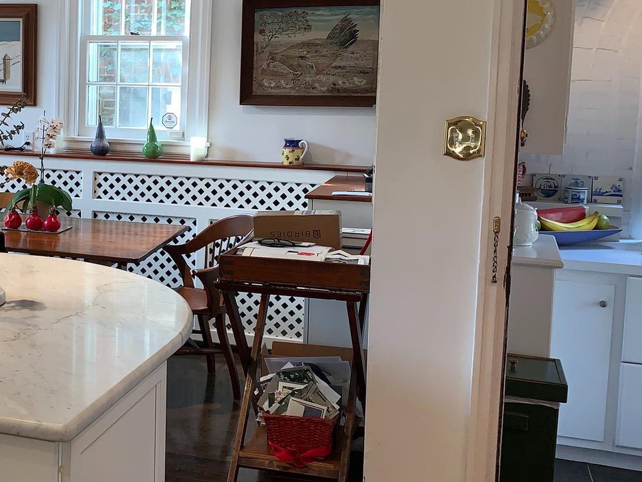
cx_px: 56
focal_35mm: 55
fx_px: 1020
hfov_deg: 33.0
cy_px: 177
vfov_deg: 26.5
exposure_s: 1/30
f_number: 1.8
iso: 32
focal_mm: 4.25
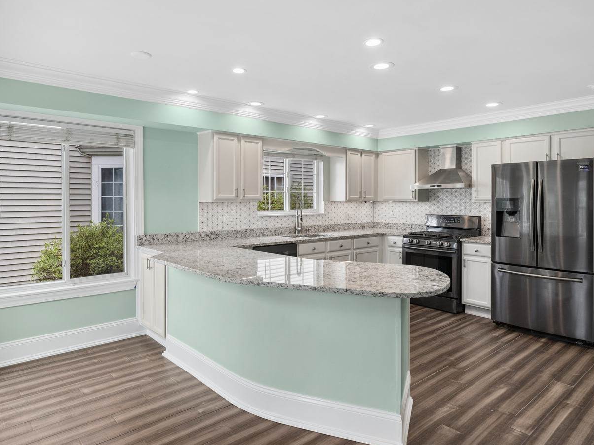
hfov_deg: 76.4
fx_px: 377
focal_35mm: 22
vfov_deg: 60.7
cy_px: 186
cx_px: 288
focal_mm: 17
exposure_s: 1/40
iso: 200
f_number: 8
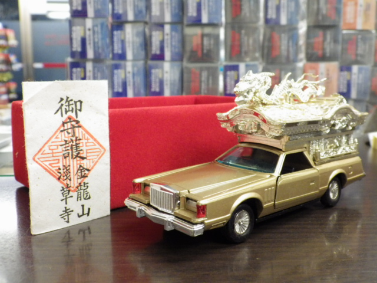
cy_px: 142
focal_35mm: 41
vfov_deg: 35.1
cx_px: 188
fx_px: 447
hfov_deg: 45.8
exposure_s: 1/30
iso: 800
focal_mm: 7.4
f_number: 3.6
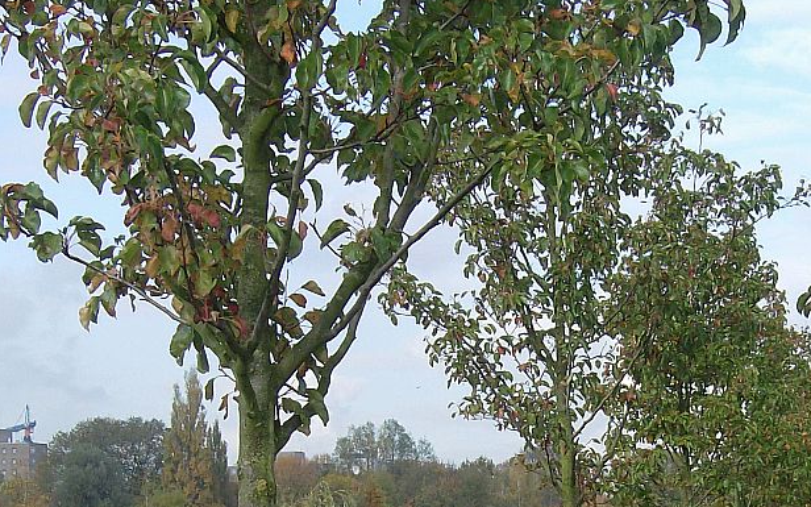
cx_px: 478
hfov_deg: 17.0
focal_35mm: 123
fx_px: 2719
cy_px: 471
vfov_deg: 10.6
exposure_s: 1/215
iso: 100
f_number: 6.2
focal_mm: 11.6
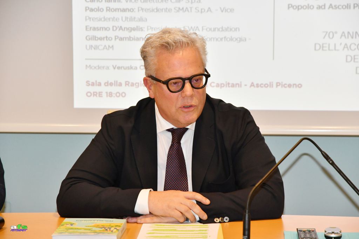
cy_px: 120
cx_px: 180
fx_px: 1267
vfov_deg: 10.8
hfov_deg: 16.1
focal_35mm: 127
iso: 1600
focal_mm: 85
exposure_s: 1/125
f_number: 5.6
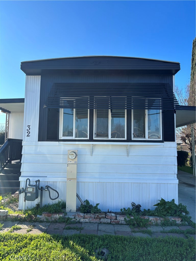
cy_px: 130
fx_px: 196
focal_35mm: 26
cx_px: 98
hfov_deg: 53.1
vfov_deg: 67.3
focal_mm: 5.96
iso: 50
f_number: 1.6
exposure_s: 1/1642
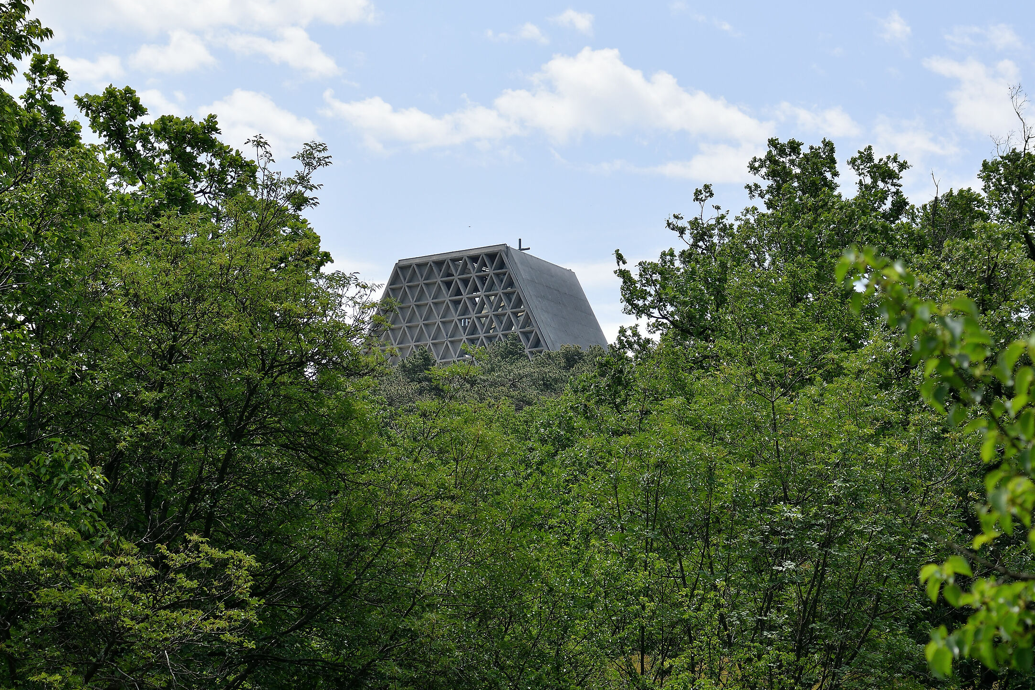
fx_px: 2386
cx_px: 501
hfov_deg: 24.5
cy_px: 310
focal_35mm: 83
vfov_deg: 16.5
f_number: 8
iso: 100
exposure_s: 1/500
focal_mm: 50
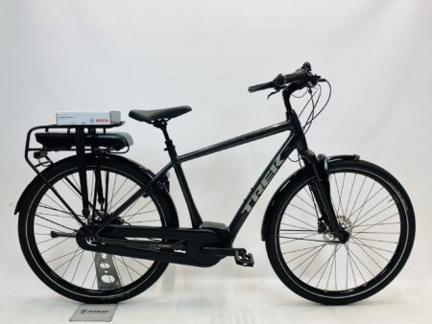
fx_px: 325
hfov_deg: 67.3
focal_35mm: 26
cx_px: 216
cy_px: 162
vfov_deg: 53.1
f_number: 1.8
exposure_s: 1/100
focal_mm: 4.25
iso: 50
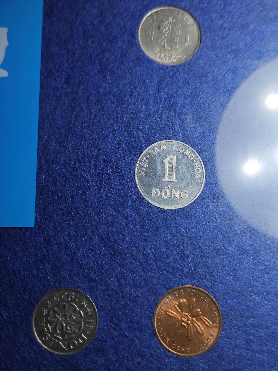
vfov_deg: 38.9
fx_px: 525
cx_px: 139
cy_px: 186
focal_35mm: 49
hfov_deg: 29.7
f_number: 1.6
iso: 64
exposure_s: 1/100
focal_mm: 5.84
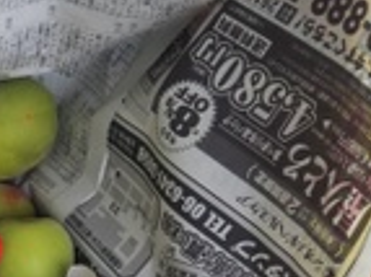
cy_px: 352
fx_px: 1082
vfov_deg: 14.1
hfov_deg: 17.2
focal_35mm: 101
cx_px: -215
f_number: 2.2
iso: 20
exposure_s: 1/143
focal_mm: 4
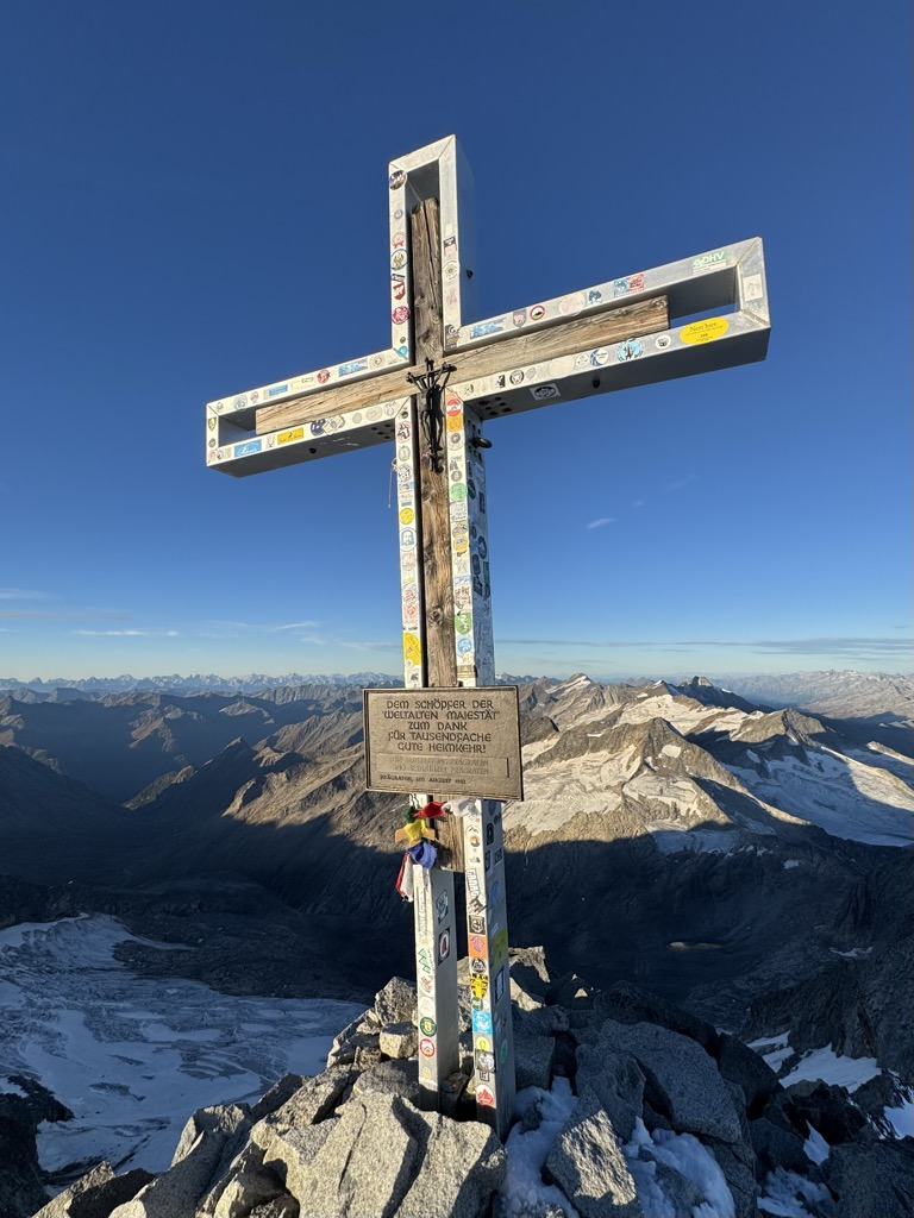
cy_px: 609
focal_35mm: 14
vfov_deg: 102.1
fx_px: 493
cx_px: 457
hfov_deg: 85.7
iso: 50
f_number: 2.2
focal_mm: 2.22
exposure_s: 1/1880
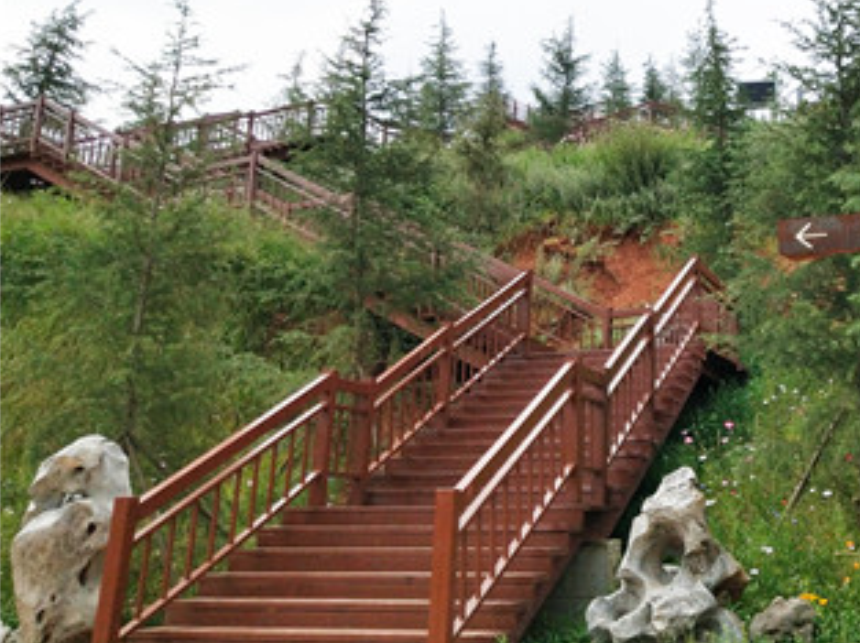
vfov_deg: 29.9
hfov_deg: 38.3
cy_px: 191
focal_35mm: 48
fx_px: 1191
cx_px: 684
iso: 62
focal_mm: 3.95
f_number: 1.8
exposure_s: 1/4171
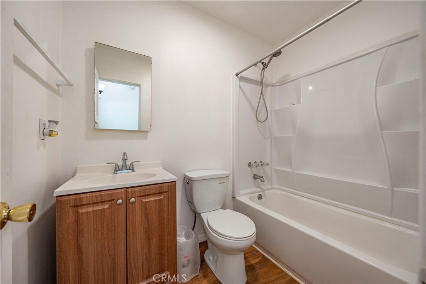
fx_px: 154
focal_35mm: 13
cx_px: 213
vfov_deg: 85.4
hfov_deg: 108.3
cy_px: 142
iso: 1000
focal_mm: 13
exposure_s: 1/80
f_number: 5.6
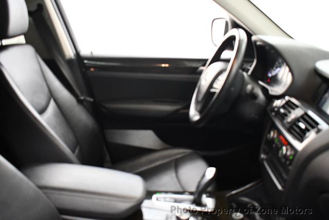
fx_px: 384
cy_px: 110
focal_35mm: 42
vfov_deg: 32.0
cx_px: 164
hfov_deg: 46.4
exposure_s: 1/80
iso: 3200
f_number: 3.8
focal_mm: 21
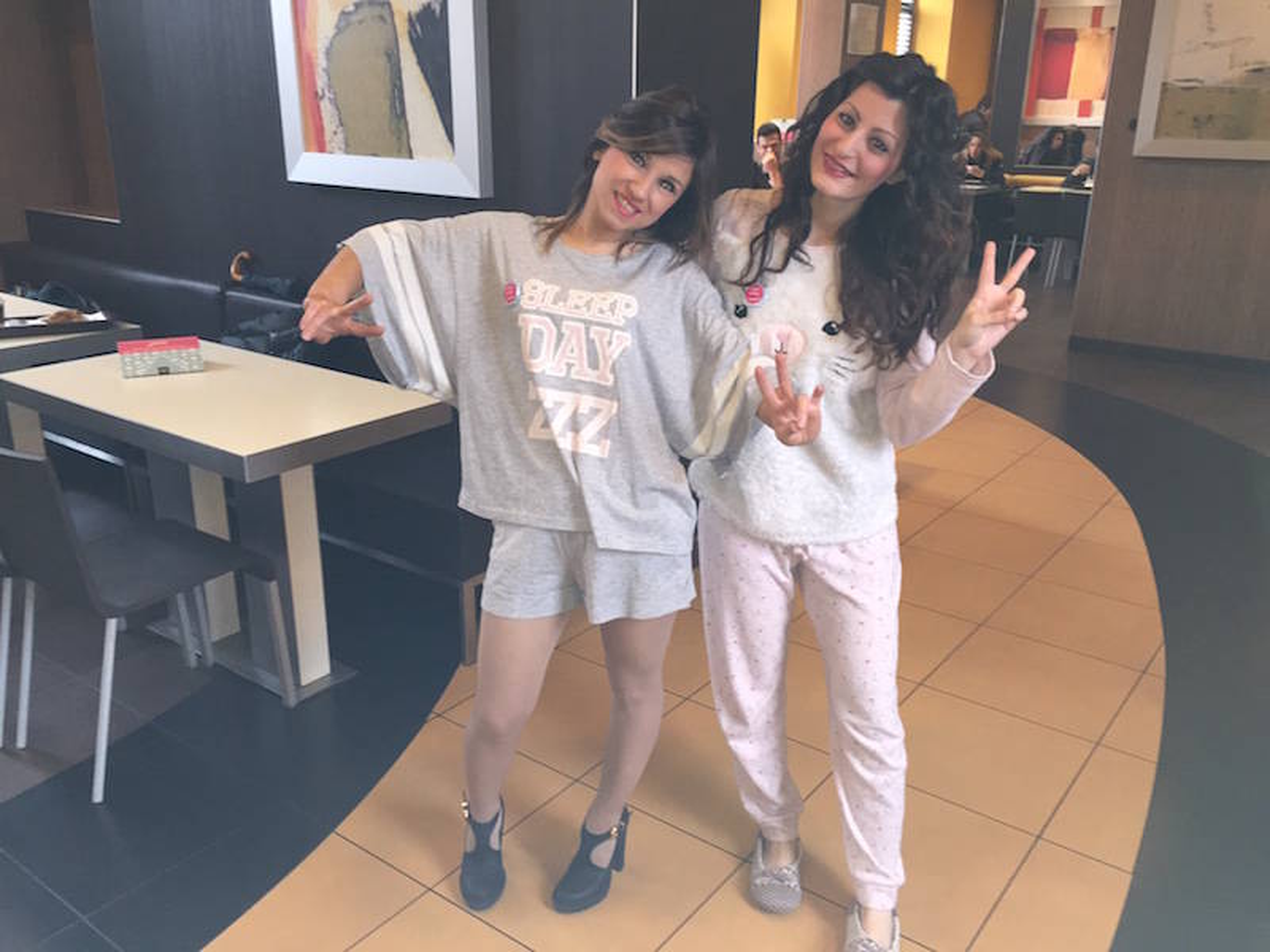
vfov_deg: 48.2
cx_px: 635
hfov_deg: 61.7
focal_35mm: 29
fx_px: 1064
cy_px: 476
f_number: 2.2
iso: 125
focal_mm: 4.15
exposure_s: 1/30
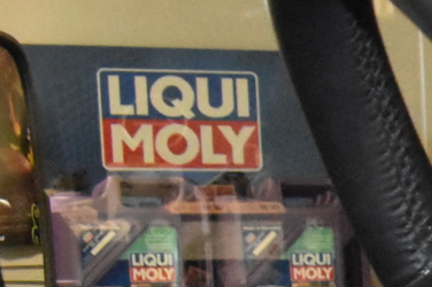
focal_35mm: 184
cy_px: 726
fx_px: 2206
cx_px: 1279
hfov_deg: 9.1
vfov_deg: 7.0
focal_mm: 18
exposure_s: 1/60
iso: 6400
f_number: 8
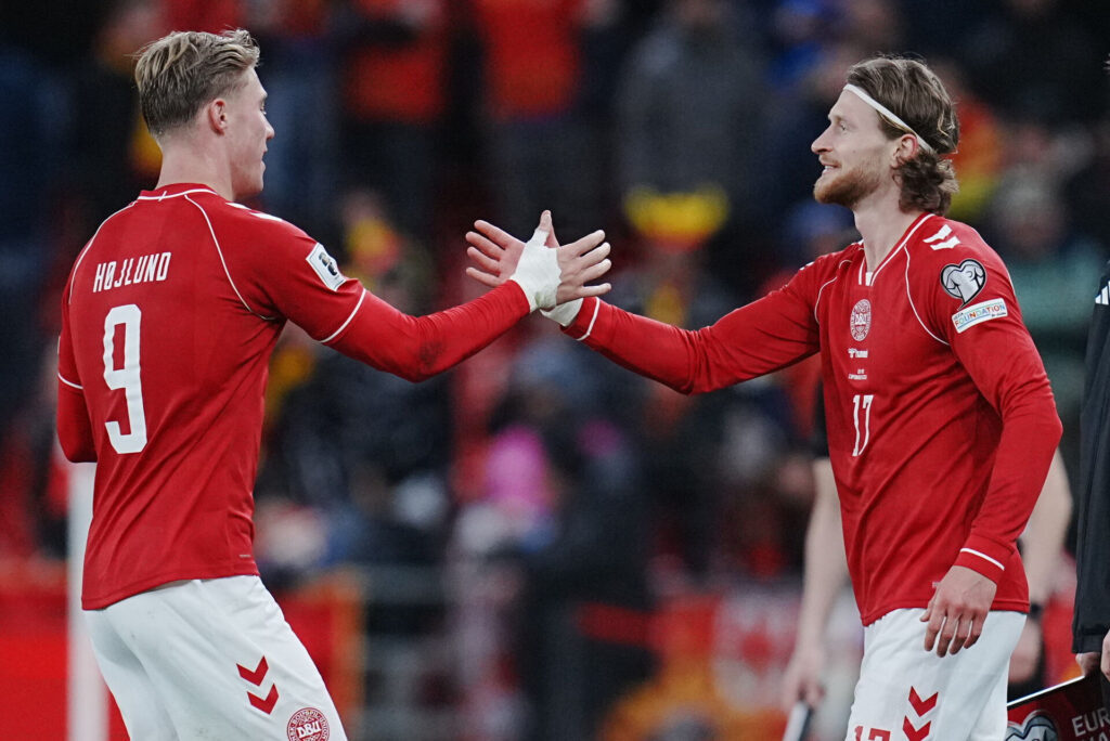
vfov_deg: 2.3
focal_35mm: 600
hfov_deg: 3.4
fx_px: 18510
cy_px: 370
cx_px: 555
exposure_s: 1/1600
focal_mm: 400
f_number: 2.8
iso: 2000
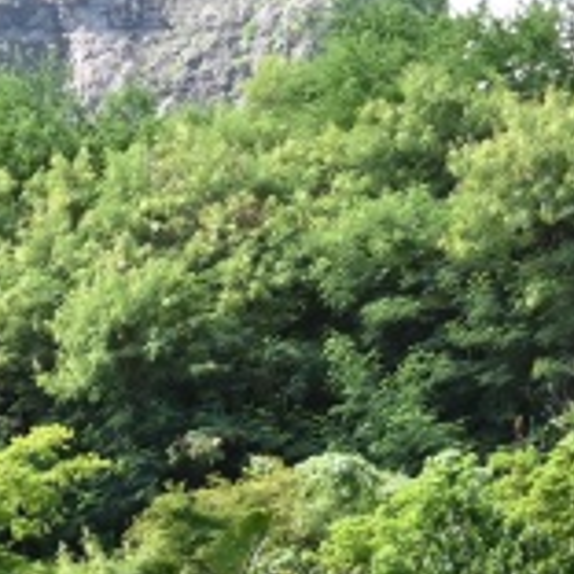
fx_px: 2927
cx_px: -1060
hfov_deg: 9.3
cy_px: 1201
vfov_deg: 10.2
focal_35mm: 156
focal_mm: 28
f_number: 10
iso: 500
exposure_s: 1/200
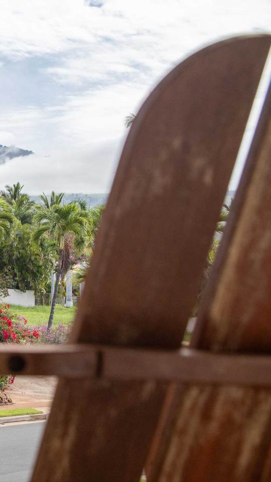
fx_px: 1201
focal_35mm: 94
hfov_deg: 12.6
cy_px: 239
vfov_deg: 22.7
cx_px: -51
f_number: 5.6
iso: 500
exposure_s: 1/640
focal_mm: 32
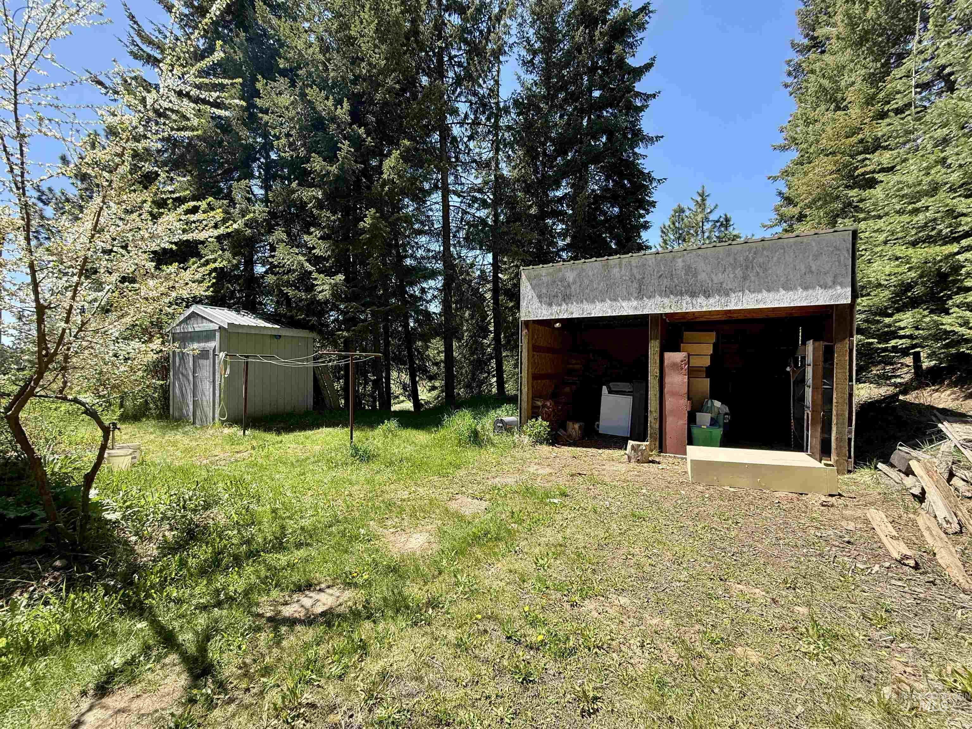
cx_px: 486
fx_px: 393
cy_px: 364
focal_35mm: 14
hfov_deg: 102.1
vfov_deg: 85.7
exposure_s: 1/494
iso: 50
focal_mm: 2.22
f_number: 2.2
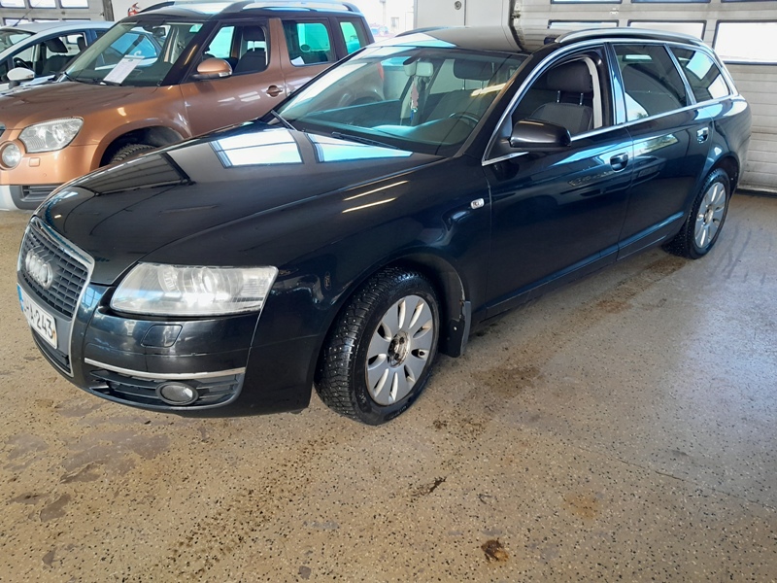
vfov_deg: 53.1
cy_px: 292
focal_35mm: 26
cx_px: 388
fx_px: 584
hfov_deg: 67.3
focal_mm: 4
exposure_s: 1/50
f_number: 1.8
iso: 100
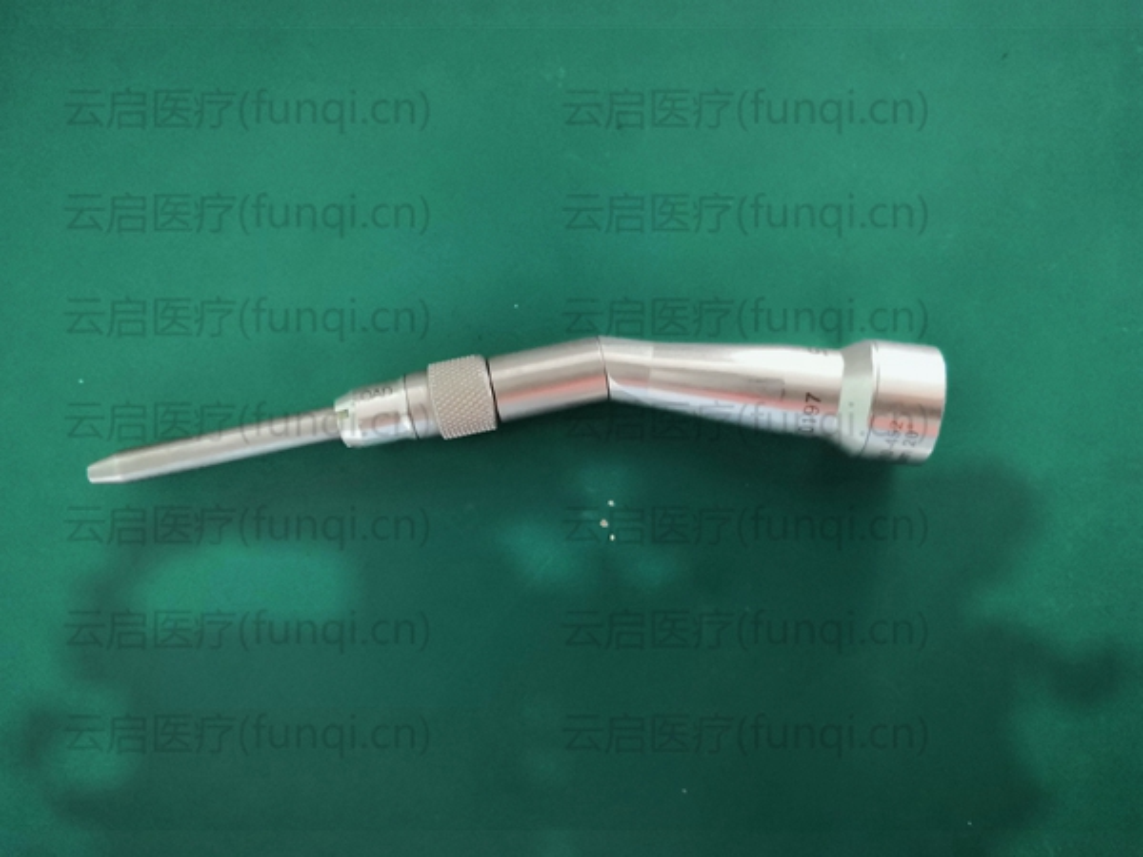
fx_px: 892
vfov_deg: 51.4
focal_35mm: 27
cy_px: 428
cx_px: 572
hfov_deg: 65.3
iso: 2000
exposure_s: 1/18
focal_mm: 3.95
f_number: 1.8
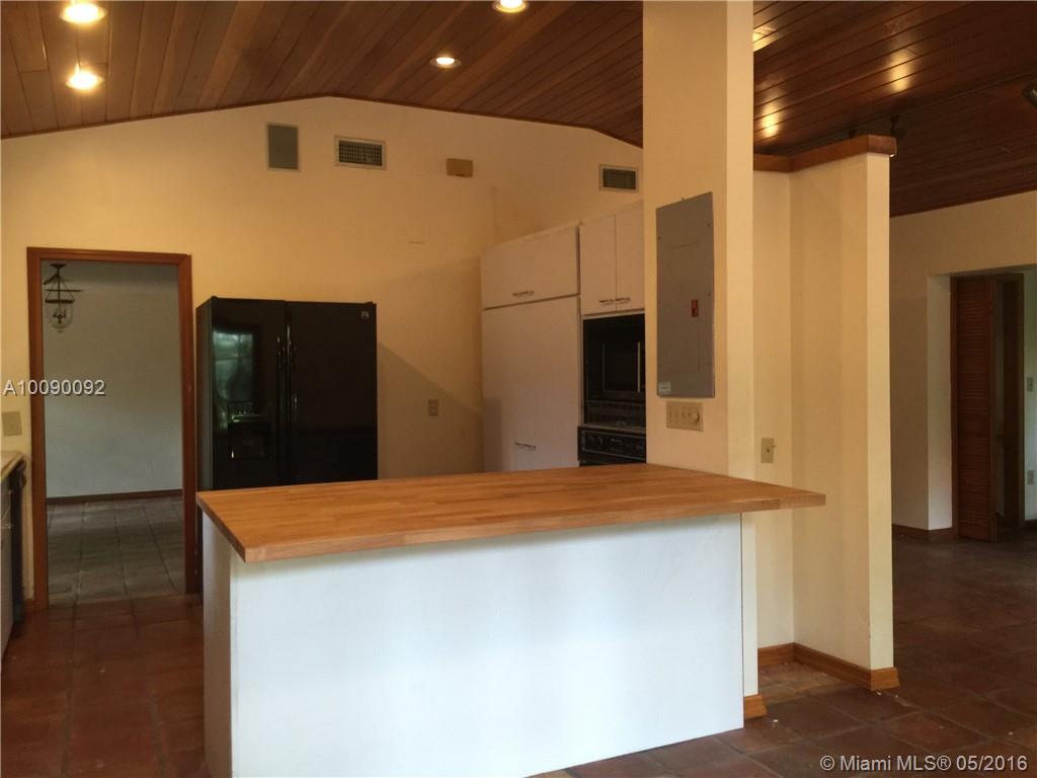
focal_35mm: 29
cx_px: 518
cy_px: 389
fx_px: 869
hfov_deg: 61.7
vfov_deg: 48.2
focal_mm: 4.15
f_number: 2.2
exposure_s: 1/33
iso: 64
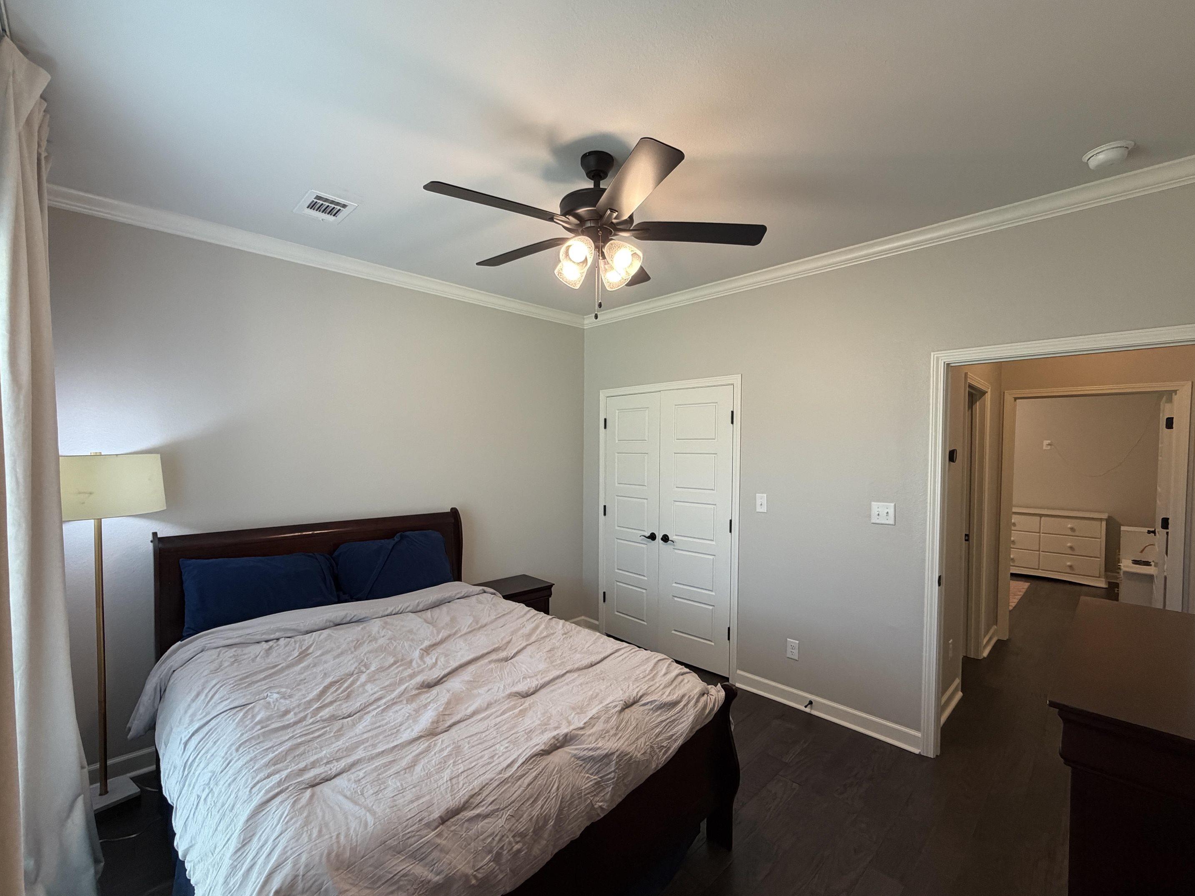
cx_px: 614
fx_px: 518
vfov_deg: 81.7
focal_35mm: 15
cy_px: 460
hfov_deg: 98.2
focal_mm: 2.22
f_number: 2.2
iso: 250
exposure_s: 1/120
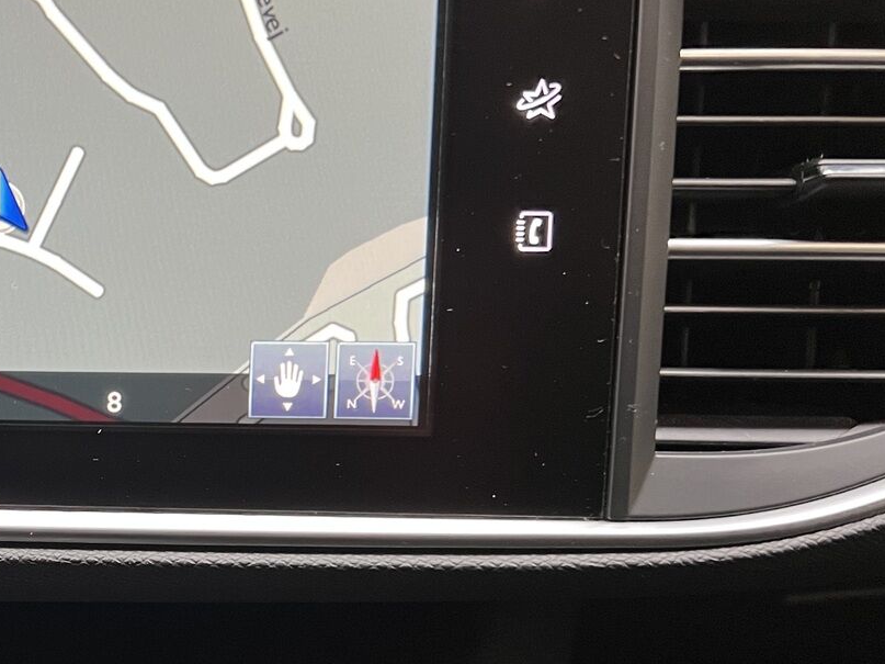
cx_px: -28
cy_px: 488
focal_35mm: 55
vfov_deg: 26.3
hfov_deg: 31.9
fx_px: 1406
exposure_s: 1/50
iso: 125
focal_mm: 5.7
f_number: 1.5
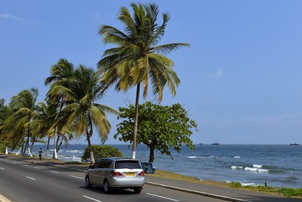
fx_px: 419
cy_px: 101
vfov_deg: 27.0
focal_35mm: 50
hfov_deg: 39.6
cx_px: 151
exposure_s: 1/1000
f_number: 9
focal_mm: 50
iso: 400
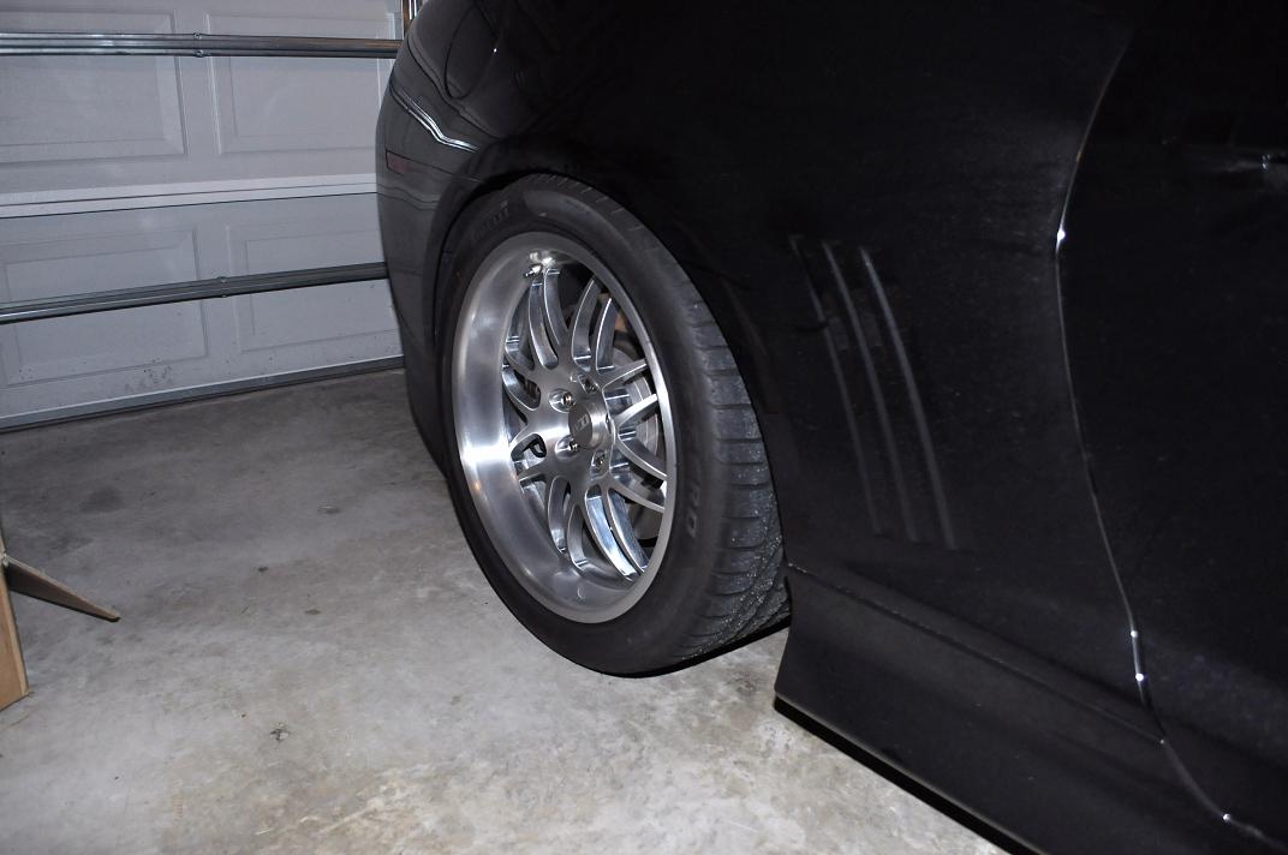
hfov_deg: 67.4
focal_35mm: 27
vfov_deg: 47.8
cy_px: 428
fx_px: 965
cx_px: 644
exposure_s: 1/60
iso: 800
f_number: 4
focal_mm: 18
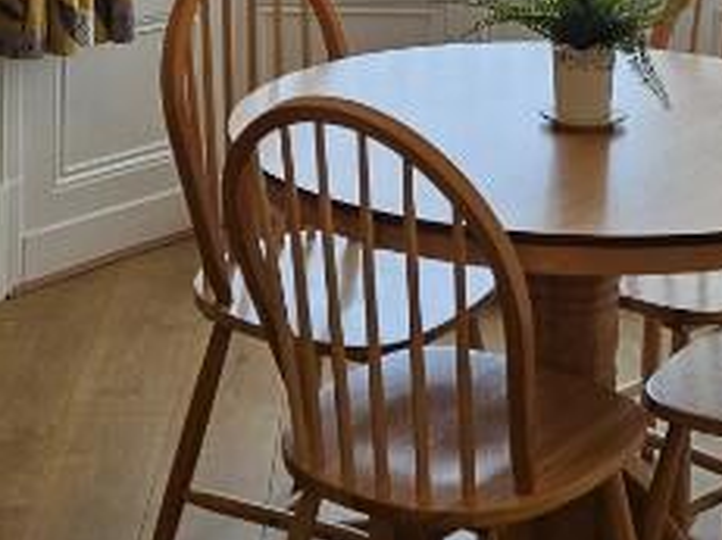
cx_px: 644
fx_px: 2126
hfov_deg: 19.0
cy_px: -325
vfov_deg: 13.5
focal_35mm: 102
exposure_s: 1/180
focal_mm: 5.4
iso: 40
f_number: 1.8
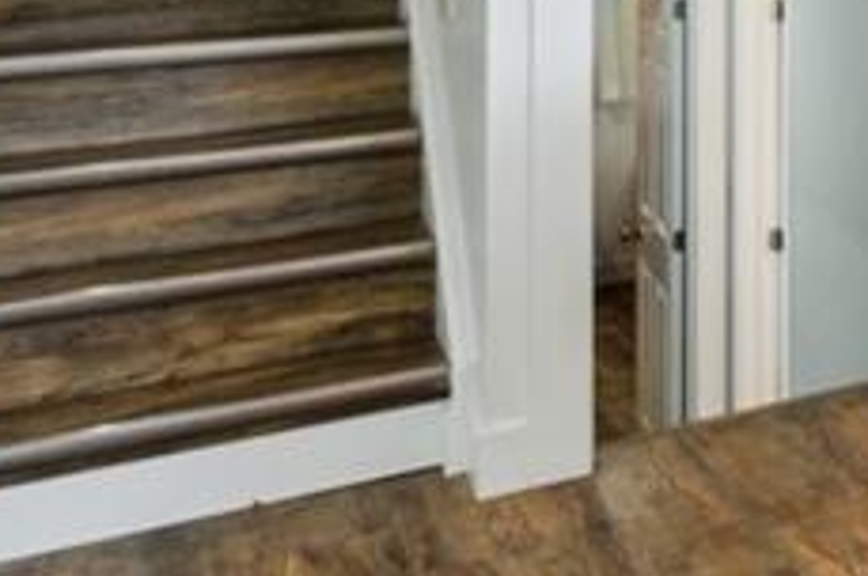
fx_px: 1613
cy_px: -191
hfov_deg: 20.5
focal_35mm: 67
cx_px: 1588
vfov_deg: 18.7
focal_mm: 15
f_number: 18
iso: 250
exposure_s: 1/3
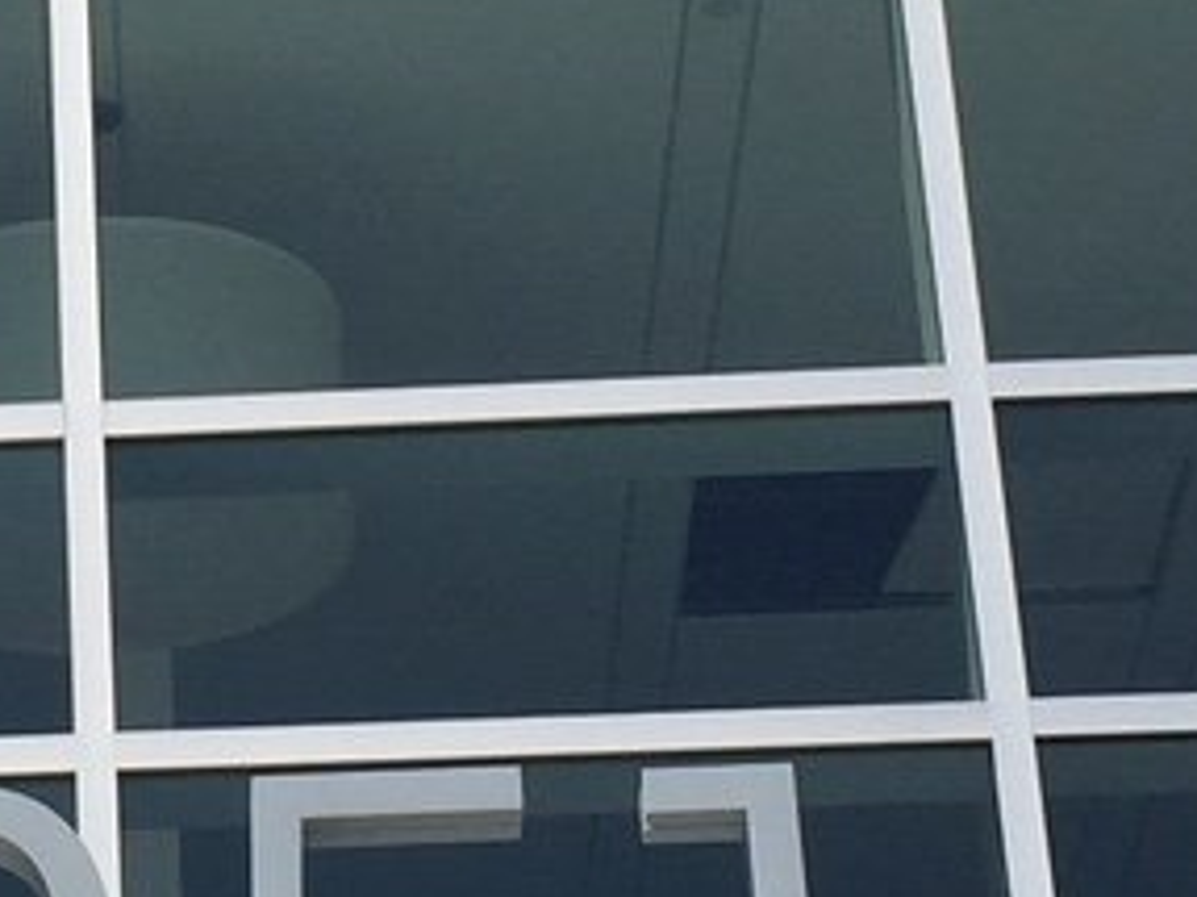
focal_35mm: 165
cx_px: -213
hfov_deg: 11.7
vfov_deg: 9.0
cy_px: 163
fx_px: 5703
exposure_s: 1/2825
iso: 32
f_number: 2.2
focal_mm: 4.15
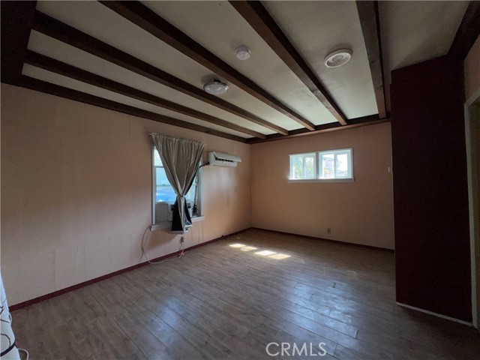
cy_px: 180
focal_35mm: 14
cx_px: 240
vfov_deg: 85.7
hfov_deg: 102.1
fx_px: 194
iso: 40
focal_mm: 2.22
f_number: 2.2
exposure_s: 1/122
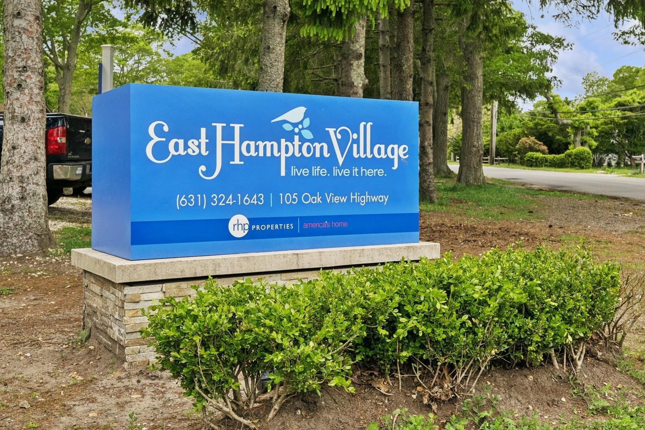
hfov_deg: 47.4
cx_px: 318
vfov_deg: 32.6
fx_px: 735
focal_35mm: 41
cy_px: 212
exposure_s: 1/800
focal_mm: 24
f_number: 8
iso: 400
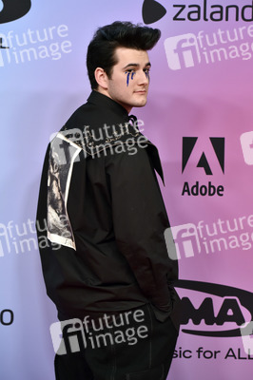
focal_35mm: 125
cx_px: 126
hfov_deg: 10.9
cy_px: 190
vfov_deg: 16.4
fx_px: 1320
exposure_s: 1/200
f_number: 5.6
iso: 2000
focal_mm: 125
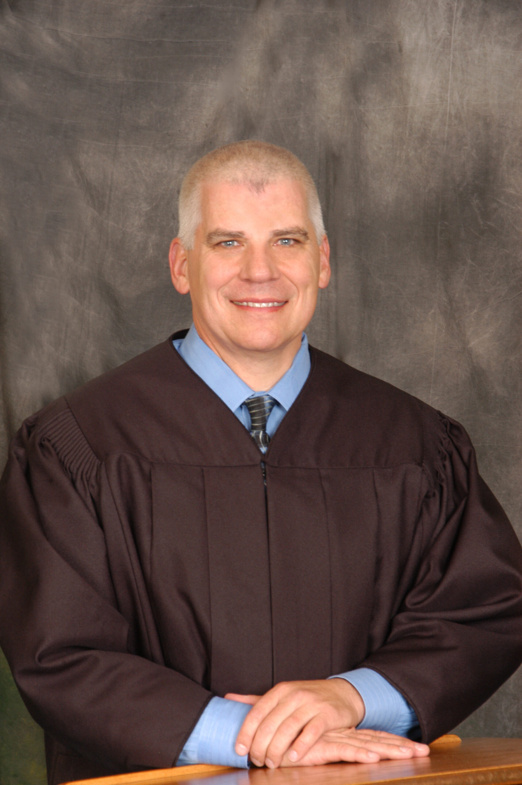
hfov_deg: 10.1
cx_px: 261
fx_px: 2942
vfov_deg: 15.2
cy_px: 392
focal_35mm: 135
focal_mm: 90
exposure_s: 1/90
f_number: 9.5
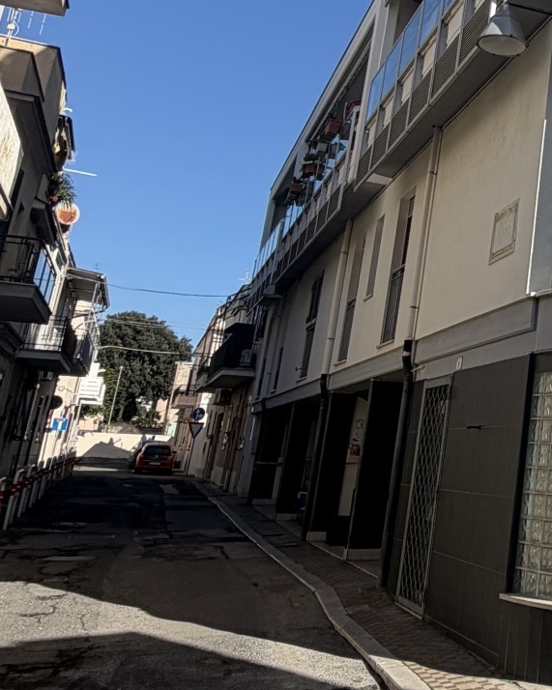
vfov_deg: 37.0
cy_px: 159
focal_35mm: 49
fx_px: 1001
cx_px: 748
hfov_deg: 25.7
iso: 20
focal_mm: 2.22
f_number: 2.2
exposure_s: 1/928
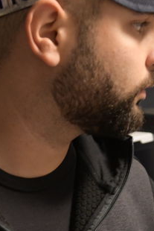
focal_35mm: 158
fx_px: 1013
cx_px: 77
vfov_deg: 13.0
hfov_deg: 8.7
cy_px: 158
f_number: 3.5
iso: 2000
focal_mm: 35
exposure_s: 1/20
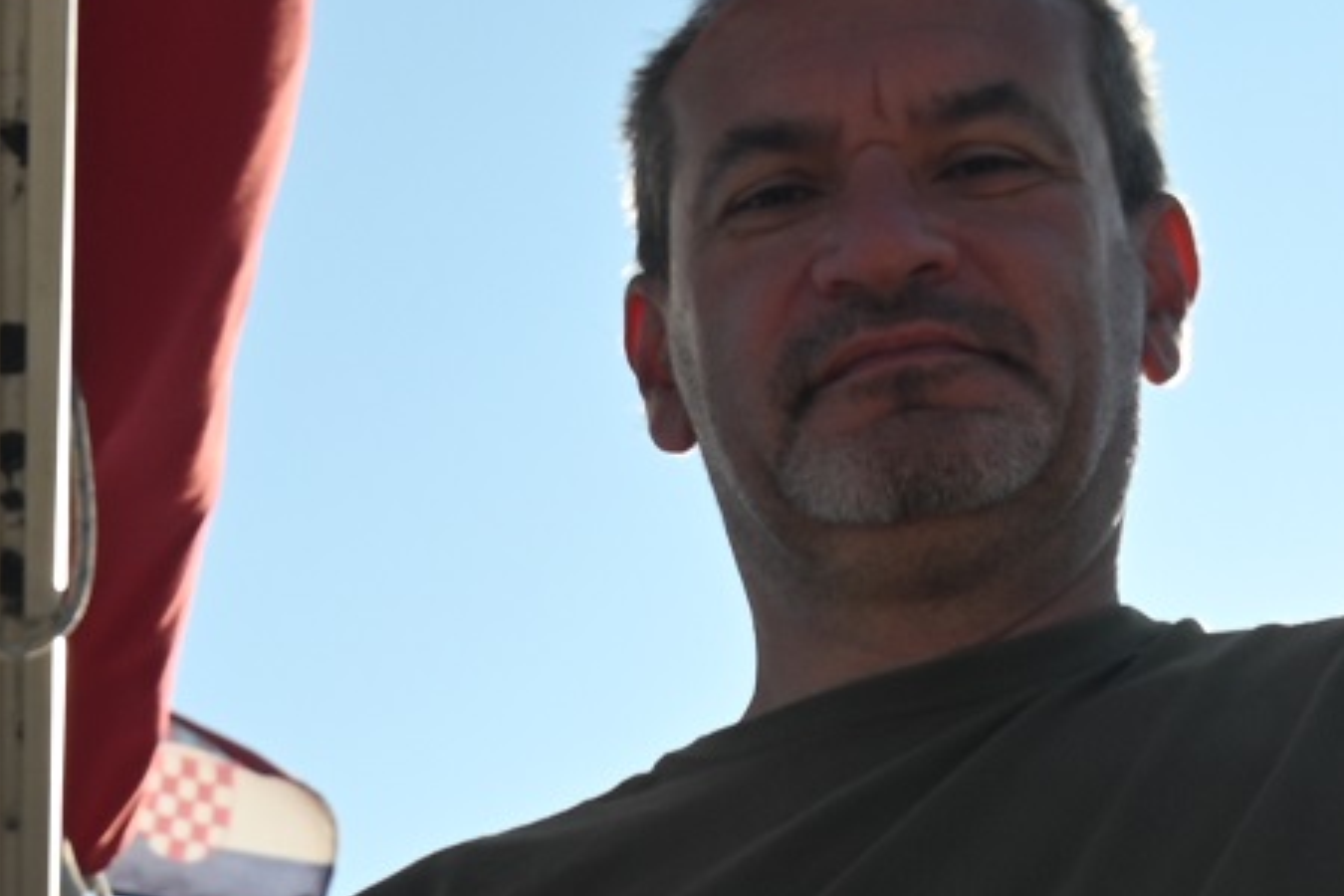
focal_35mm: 110
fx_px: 4106
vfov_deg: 12.0
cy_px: 1275
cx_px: 90
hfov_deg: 18.2
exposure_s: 1/400
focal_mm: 22
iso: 100
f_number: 7.1
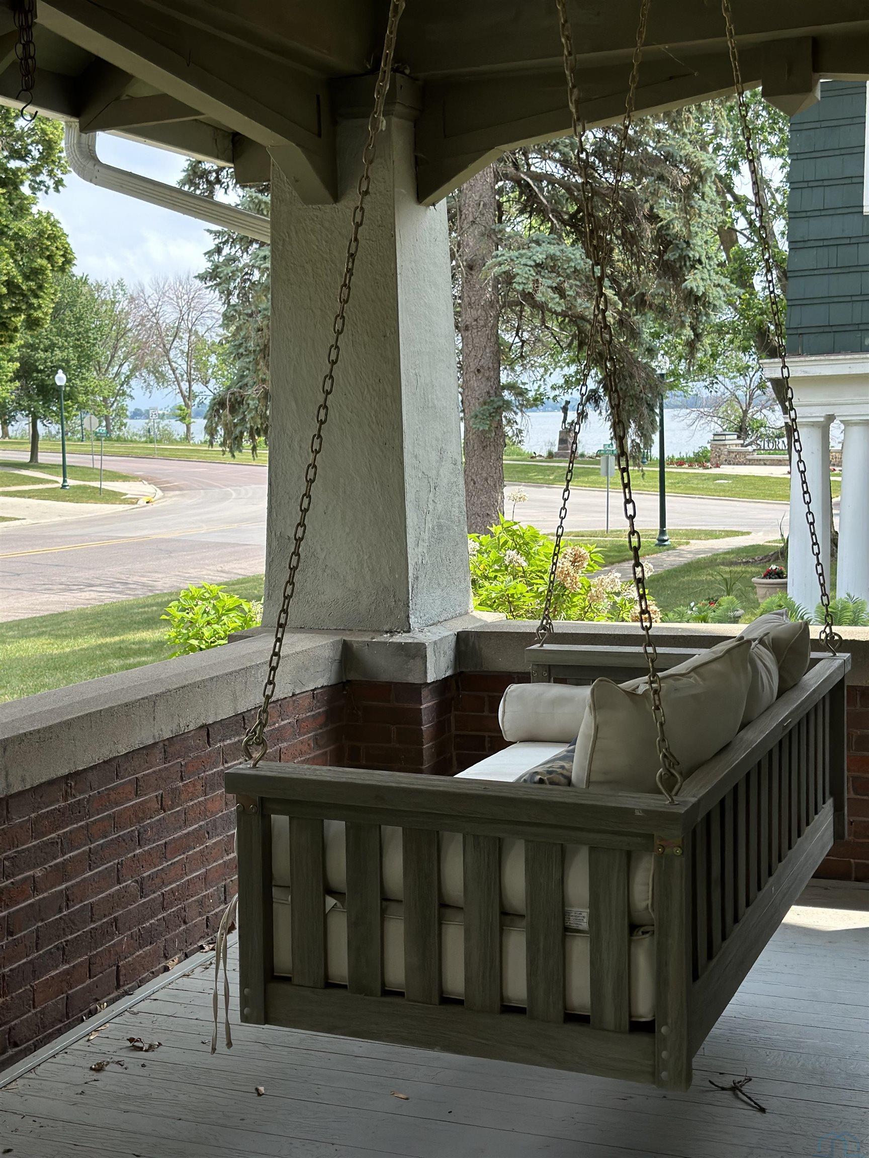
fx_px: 1607
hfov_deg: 30.3
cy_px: 579
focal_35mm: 48
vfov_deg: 39.7
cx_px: 434
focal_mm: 6.86
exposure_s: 1/3155
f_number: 1.78
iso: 80
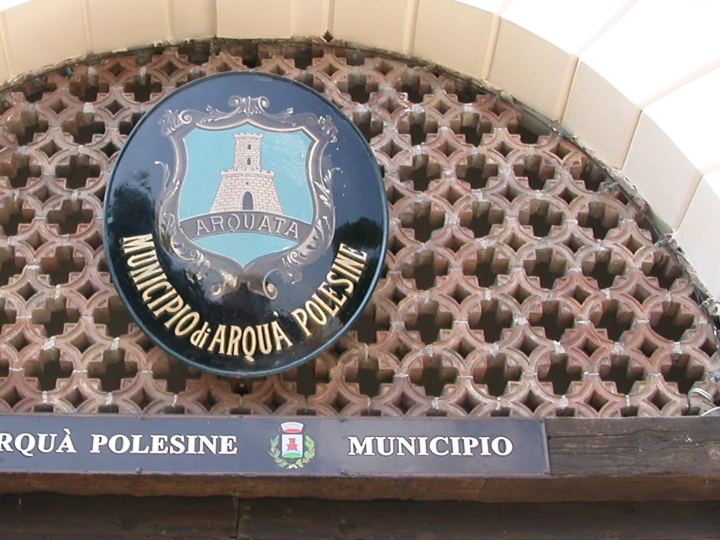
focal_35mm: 58
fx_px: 1207
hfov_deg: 33.0
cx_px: 243
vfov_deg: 25.2
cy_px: 342
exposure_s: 1/344
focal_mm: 5.6
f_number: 2.7
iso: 100
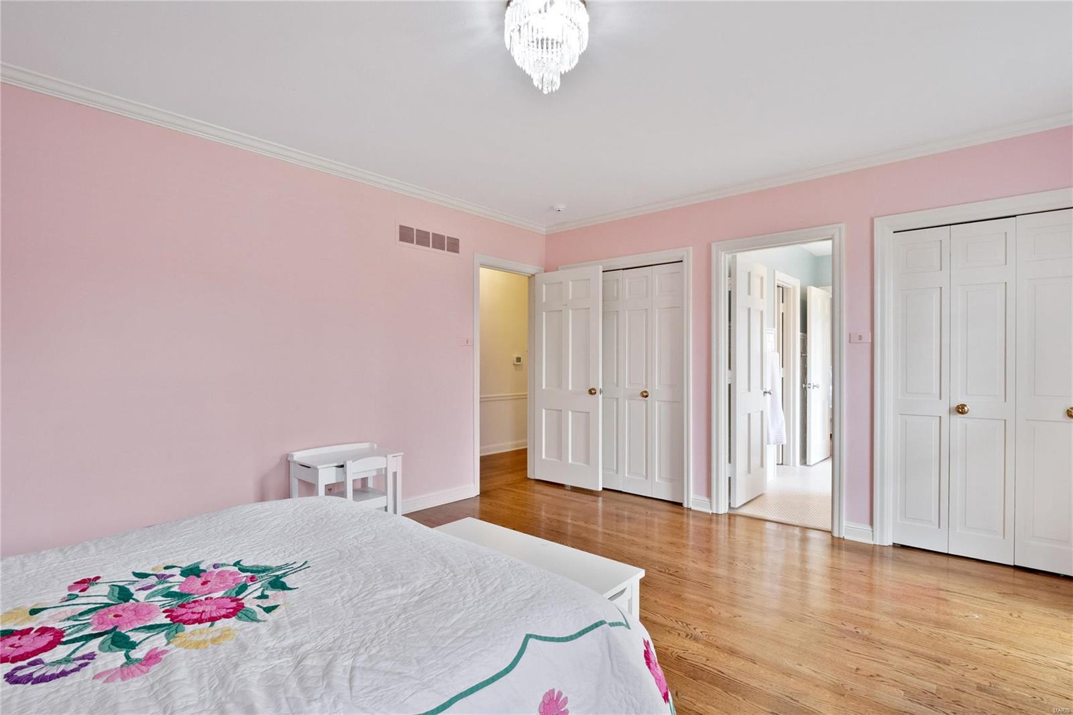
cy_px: 358
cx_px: 536
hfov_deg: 96.7
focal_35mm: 16
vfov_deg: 73.7
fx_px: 477
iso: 400
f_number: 10
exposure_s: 1/2
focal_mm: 8
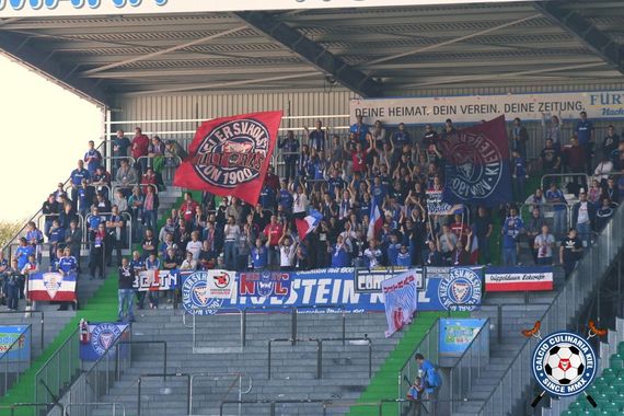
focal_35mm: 255
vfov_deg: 5.4
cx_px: 312
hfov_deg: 8.1
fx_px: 4420
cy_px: 208
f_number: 7.1
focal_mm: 170
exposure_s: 1/800
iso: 1250
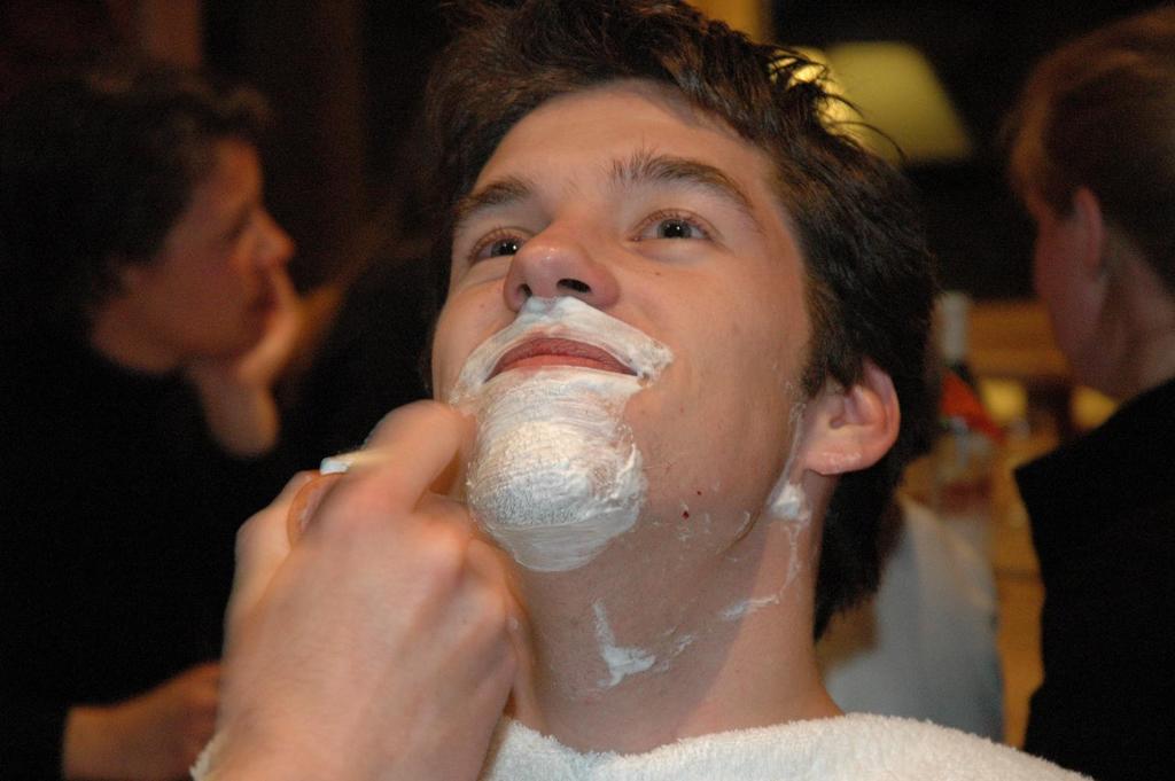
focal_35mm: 105
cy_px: 390
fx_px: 3424
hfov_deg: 19.5
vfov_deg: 13.0
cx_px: 588
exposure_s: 1/60
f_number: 5
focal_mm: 70
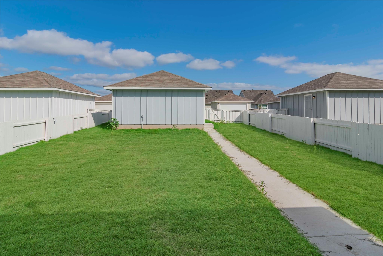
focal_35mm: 18
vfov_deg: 67.4
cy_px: 128
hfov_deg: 90.0
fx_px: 191
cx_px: 192
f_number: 10
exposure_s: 1/400
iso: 100
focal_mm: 12
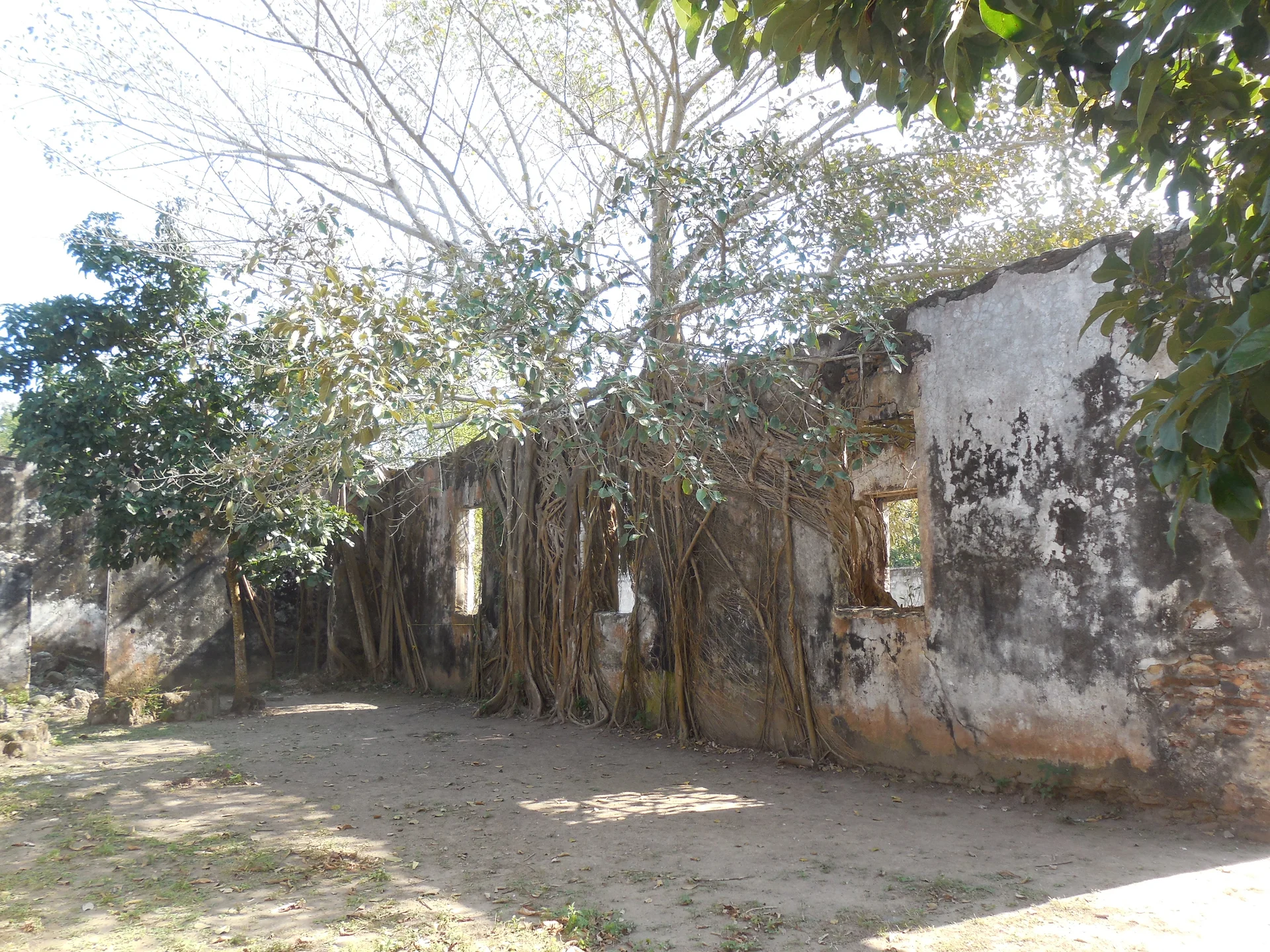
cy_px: 476
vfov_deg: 53.1
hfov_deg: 67.3
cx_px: 635
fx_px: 954
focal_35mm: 26
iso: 125
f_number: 3.5
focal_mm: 4.6
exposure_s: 1/160
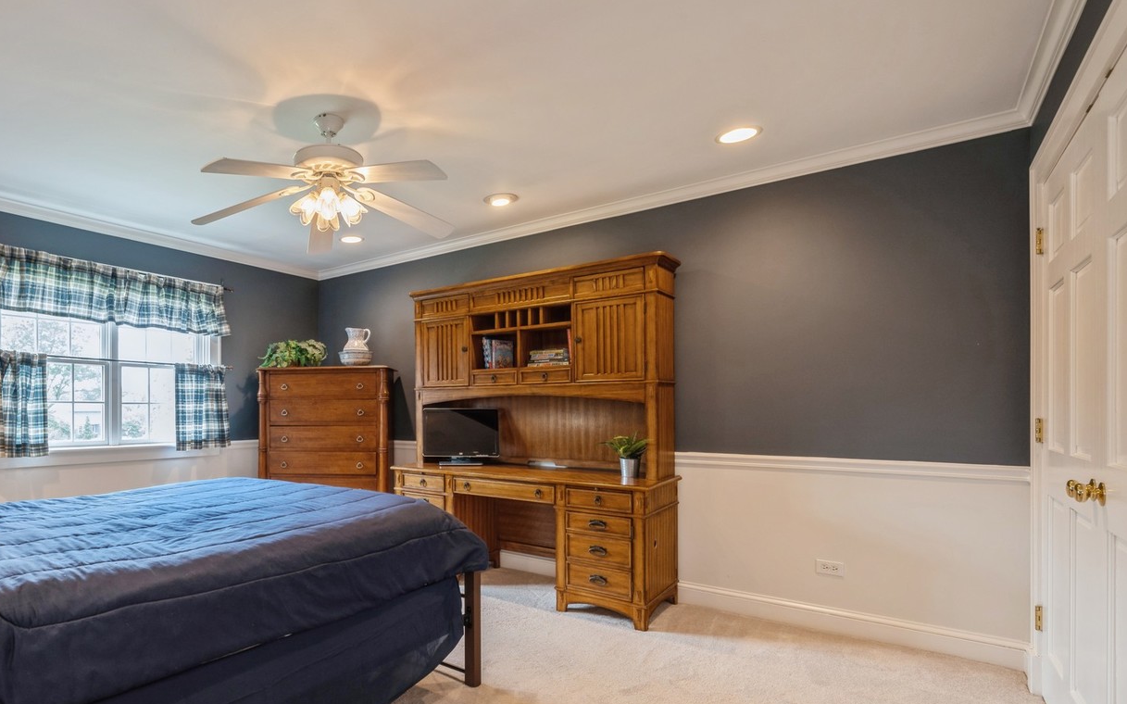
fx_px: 583
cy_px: 409
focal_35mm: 19
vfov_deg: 61.8
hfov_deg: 85.2
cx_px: 384
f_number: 8
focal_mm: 14
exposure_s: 1/2.5
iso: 200
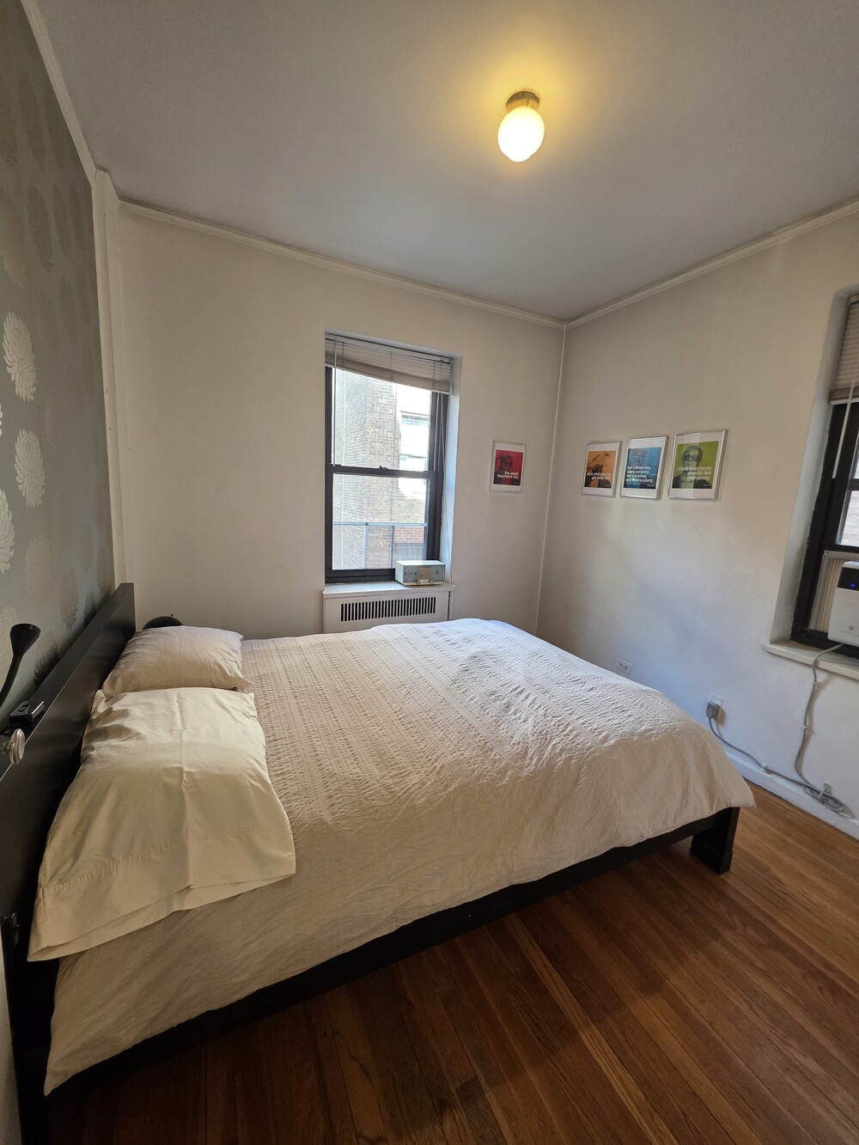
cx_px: 430
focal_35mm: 13
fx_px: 430
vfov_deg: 106.2
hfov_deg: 89.9
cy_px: 572
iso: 200
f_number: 1.9
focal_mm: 2.2
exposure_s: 1/120
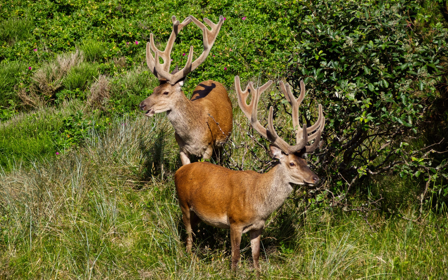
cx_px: 224
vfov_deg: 5.7
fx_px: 2808
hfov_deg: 9.1
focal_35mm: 230
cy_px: 139
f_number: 7.1
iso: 400
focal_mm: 150
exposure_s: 1/1250
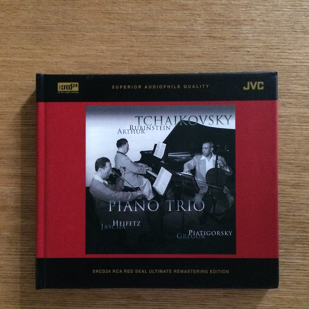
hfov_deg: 46.0
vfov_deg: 45.9
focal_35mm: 36
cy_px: 174
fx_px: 364
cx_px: 156
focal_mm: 4.12
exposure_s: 1/15
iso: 640
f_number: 2.2
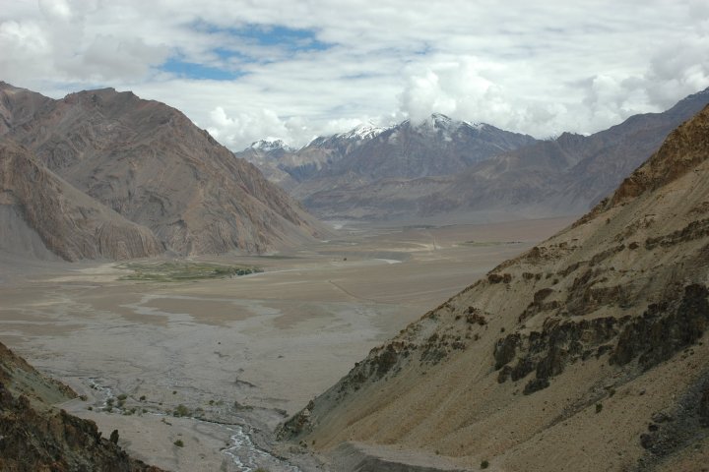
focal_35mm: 40
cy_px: 236
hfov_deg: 47.9
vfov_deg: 33.0
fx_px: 798
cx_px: 354
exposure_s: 1/400
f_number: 10
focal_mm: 27
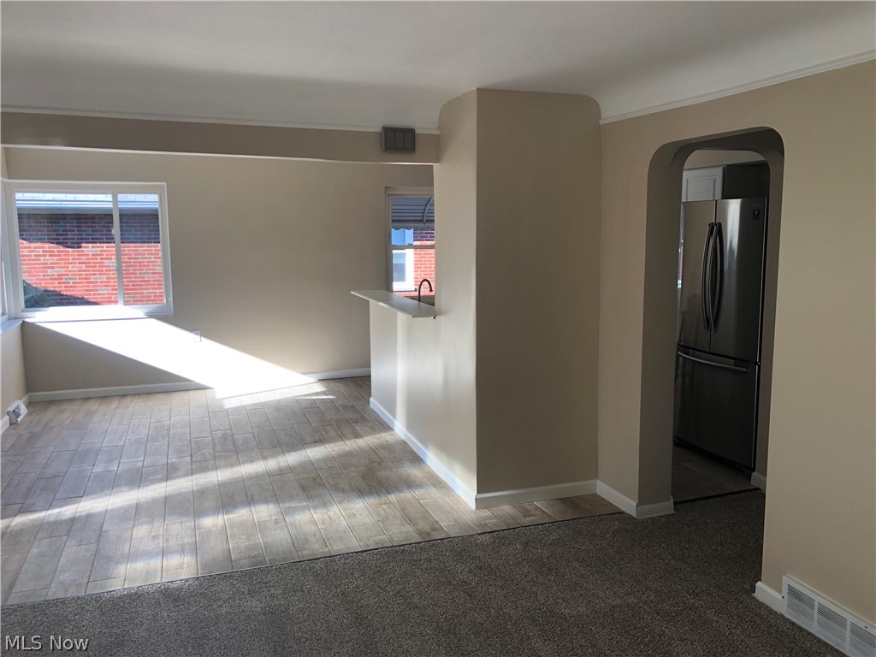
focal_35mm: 28
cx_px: 438
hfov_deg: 63.4
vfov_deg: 49.7
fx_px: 709
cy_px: 328
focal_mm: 4
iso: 32
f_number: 1.8
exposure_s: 1/120
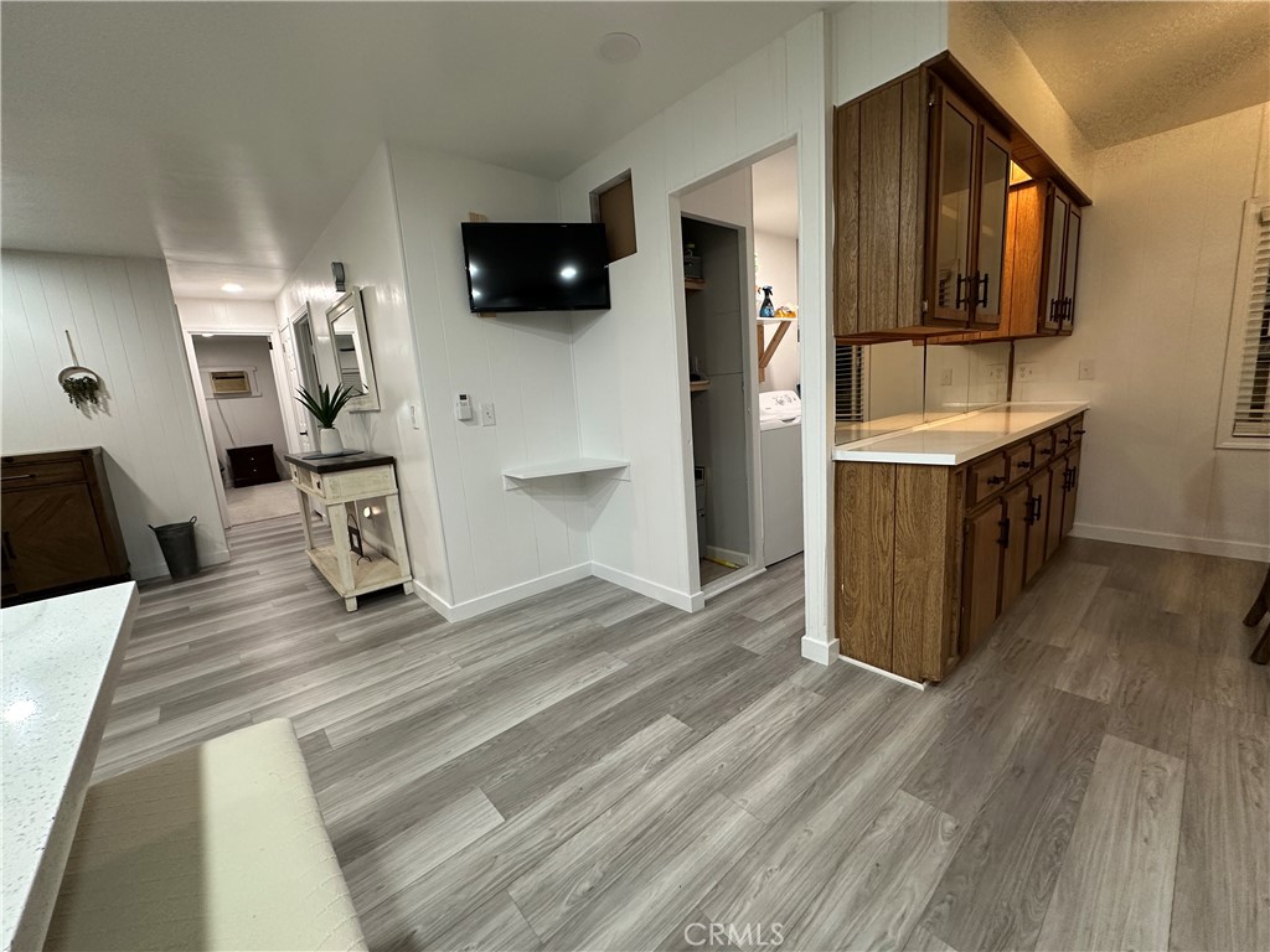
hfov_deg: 102.1
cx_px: 635
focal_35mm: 14
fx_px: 514
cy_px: 476
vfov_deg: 85.7
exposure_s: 1/60
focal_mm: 2.22
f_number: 2.2
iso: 200
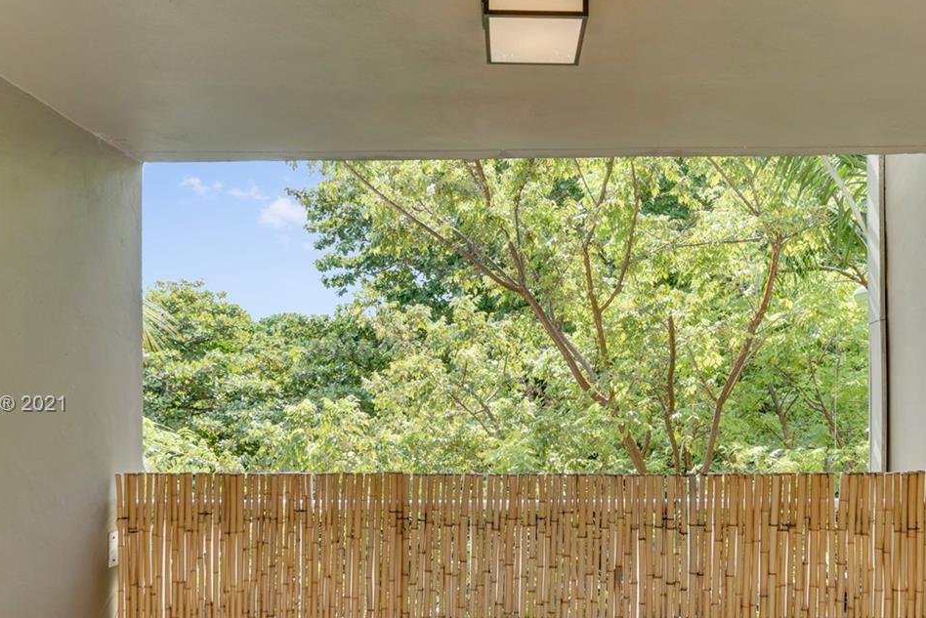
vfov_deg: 47.3
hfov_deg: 67.0
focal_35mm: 27
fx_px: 695
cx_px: 536
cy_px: 405
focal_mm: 16
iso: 100
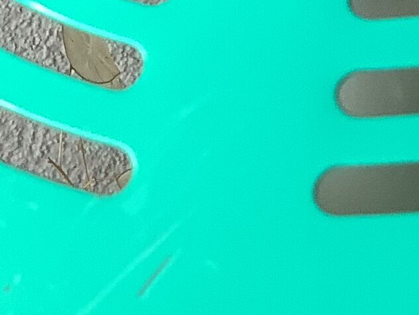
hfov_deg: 12.4
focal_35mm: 159
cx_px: 318
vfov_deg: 8.4
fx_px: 1925
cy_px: -484
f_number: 2.4
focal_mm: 3.3
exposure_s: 1/60
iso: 64
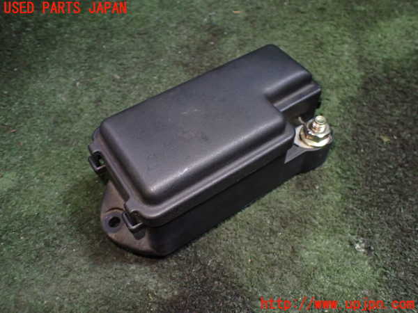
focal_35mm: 30
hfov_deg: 60.0
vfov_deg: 46.8
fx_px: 362
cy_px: 156
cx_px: 209
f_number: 2.3
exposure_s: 1/100
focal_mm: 5.4
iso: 800
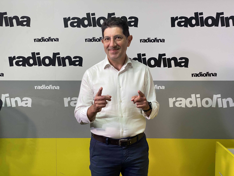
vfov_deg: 28.0
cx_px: 117
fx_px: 352
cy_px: 88
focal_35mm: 52
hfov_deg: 36.8
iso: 160
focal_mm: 6
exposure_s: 1/112
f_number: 2
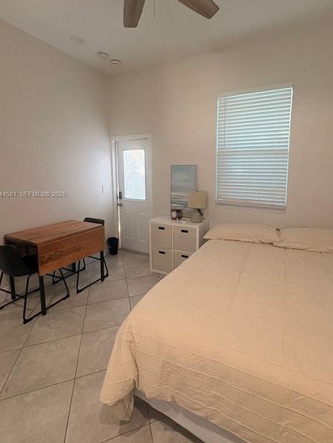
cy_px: 195
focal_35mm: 17
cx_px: 185
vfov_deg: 90.6
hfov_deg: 74.5
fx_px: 218
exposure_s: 1/60
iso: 250
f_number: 2.2
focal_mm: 2.22
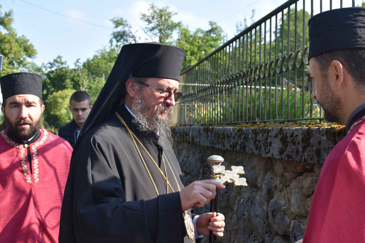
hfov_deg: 38.1
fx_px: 527
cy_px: 123
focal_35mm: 52
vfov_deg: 26.0
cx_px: 208
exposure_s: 1/250
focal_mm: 30
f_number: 7.1
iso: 200
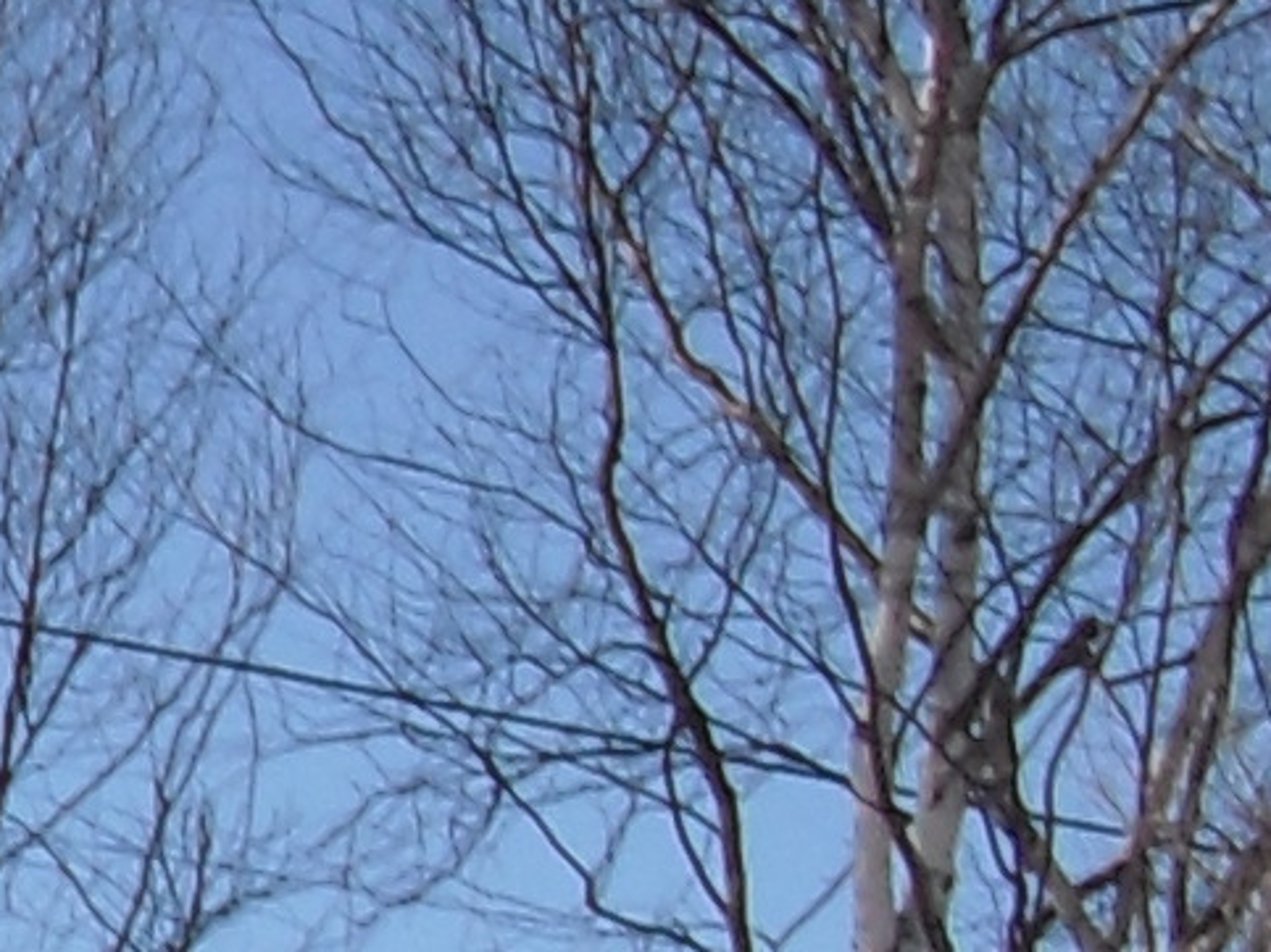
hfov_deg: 6.5
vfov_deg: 5.5
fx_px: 9985
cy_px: 868
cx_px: -2937
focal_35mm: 272
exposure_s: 1/160
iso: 64
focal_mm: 6.3
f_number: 7.8
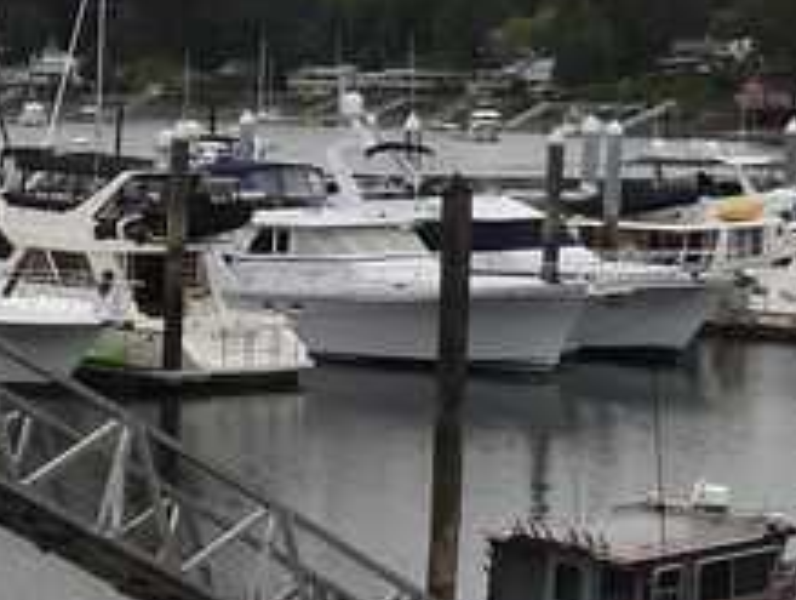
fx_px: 3225
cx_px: -167
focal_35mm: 140
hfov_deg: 13.7
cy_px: 425
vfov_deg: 10.6
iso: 100
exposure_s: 1/400
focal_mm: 4.3
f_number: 2.8
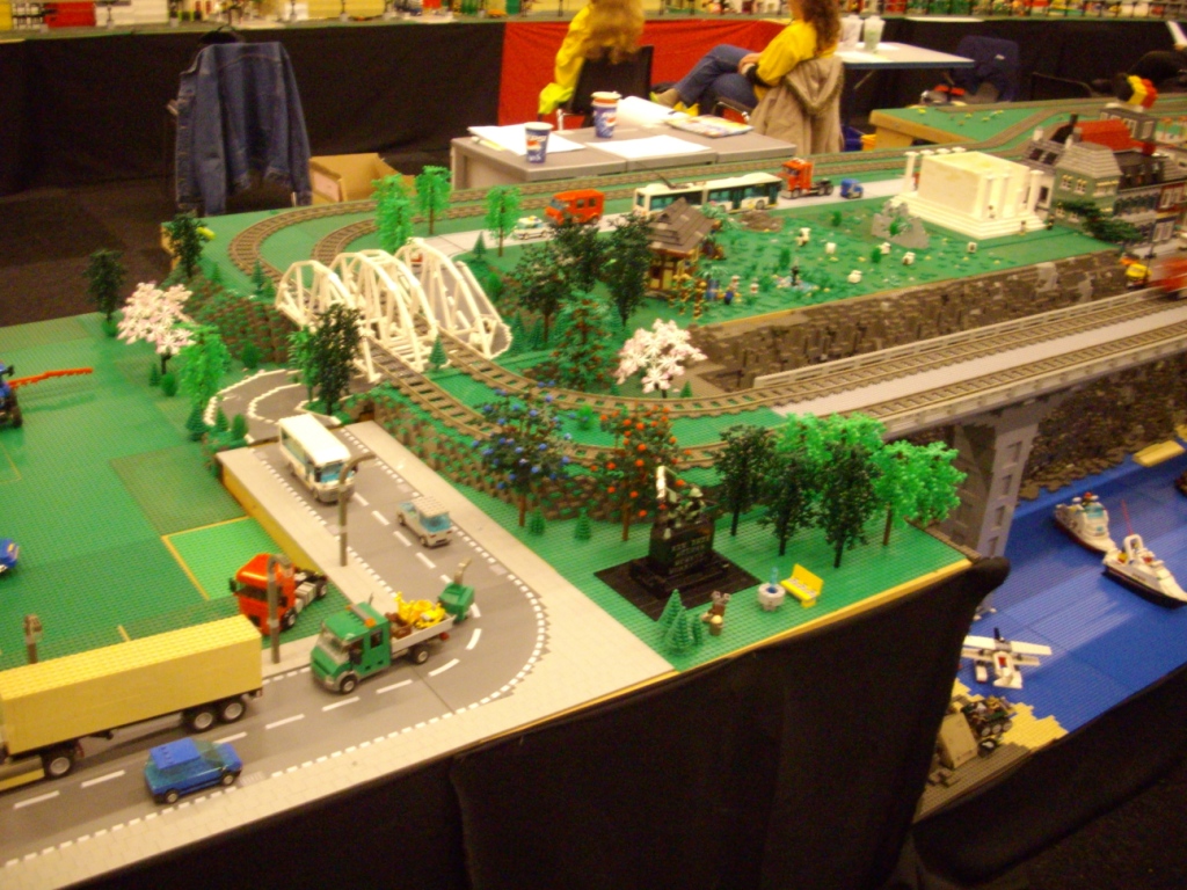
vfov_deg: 38.7
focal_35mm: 37
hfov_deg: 50.1
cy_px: 445
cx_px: 594
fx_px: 1269
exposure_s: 1/8
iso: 400
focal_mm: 6.2
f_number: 2.8
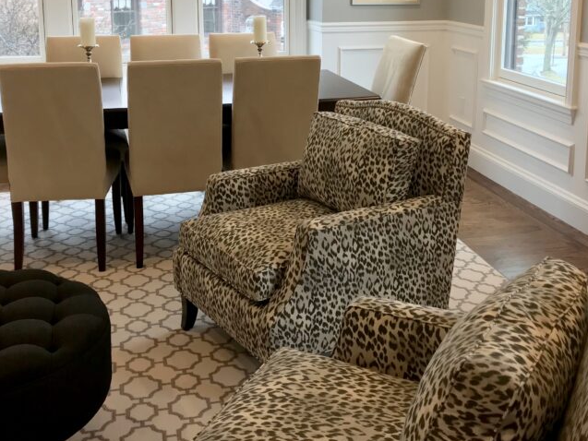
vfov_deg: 31.6
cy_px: 106
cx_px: 309
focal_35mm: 45
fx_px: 765
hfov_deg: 42.1
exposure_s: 1/30
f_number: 1.8
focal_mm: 3.99
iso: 40
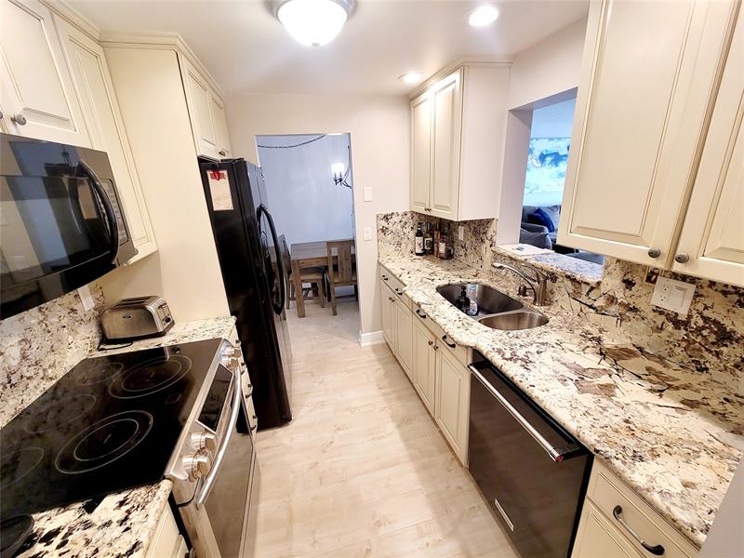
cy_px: 279
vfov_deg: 89.9
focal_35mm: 13
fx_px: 279
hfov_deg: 106.2
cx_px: 372
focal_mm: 2.2
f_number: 2.2
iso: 160
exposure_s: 1/60.2
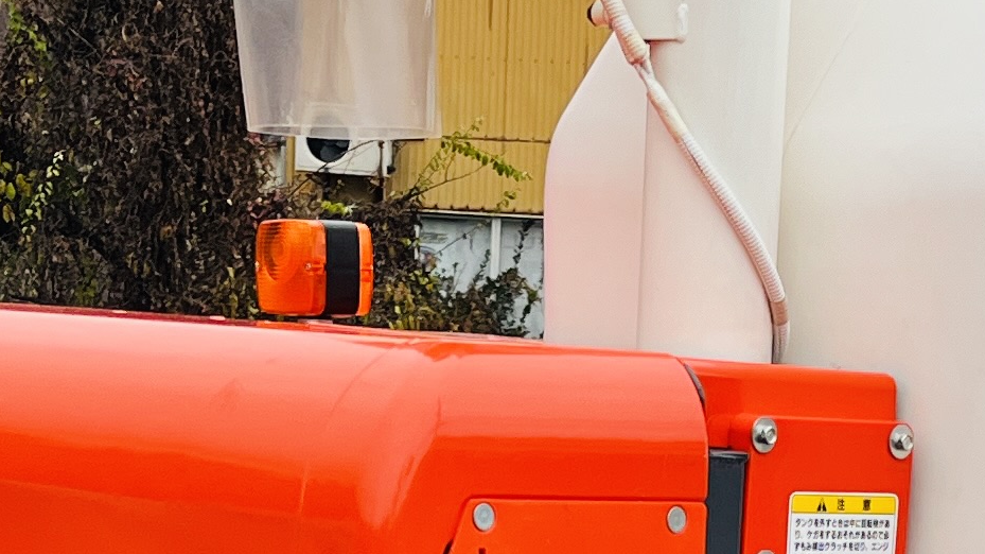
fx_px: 3212
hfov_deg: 17.3
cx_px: 812
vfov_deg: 9.5
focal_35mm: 123
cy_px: 887
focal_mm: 5.1
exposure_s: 1/122
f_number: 1.6
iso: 80
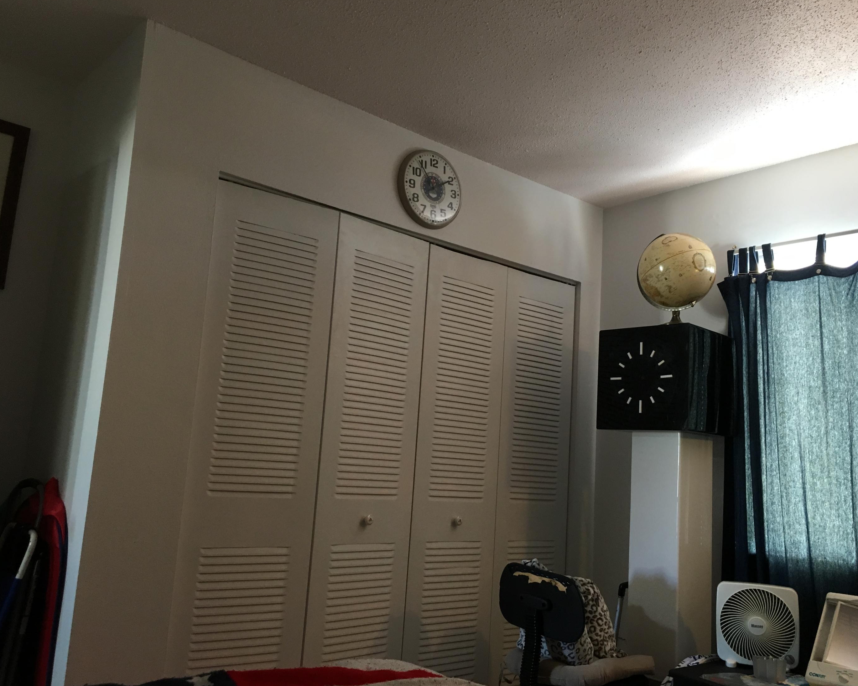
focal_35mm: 31
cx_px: 467
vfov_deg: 47.1
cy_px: 343
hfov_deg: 57.1
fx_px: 787
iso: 100
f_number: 2.2
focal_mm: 4.15
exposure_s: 1/30
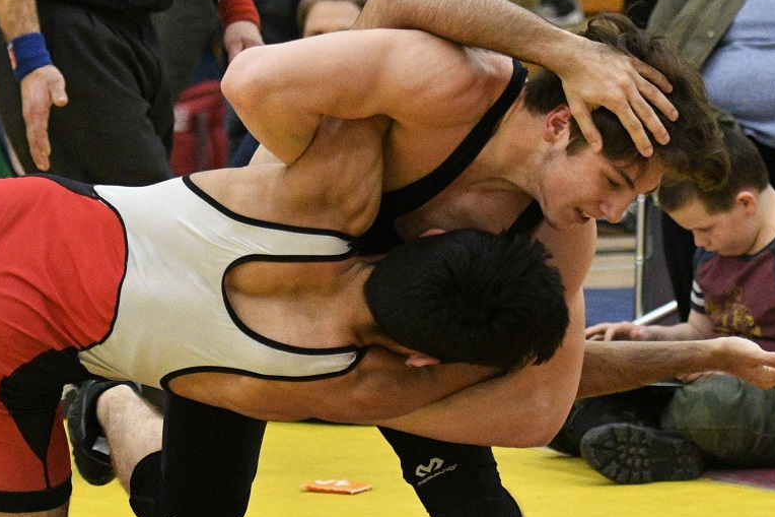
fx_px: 4019
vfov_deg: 7.3
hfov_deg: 11.0
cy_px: 330
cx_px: 380
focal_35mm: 187
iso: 6400
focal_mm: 85
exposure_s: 1/1000
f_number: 2.8
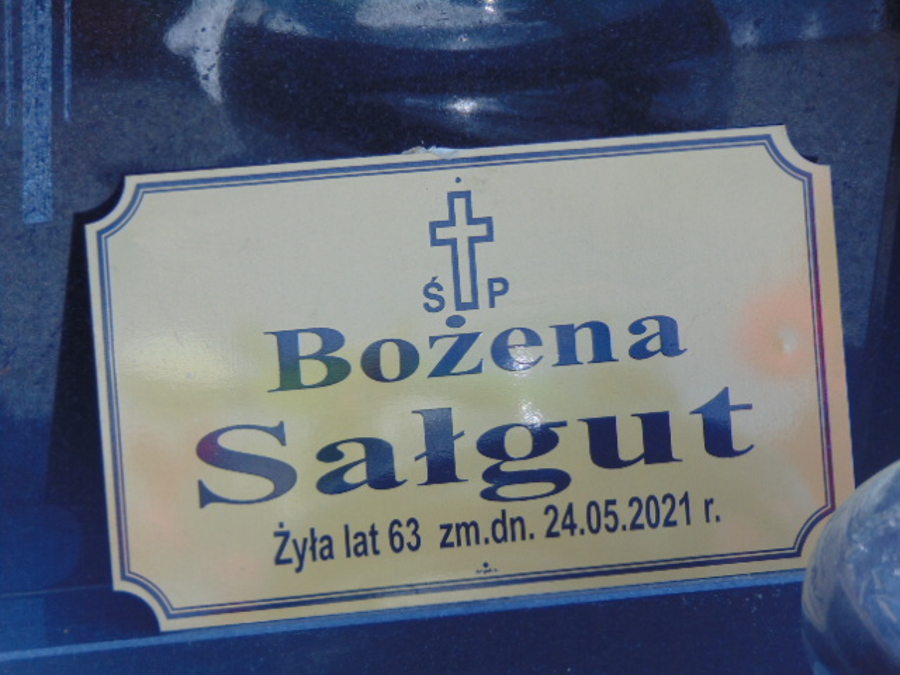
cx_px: 450
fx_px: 7982
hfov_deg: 6.5
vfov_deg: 4.8
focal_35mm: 307
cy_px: 338
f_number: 4.2
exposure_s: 1/200
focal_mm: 55.1
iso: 100
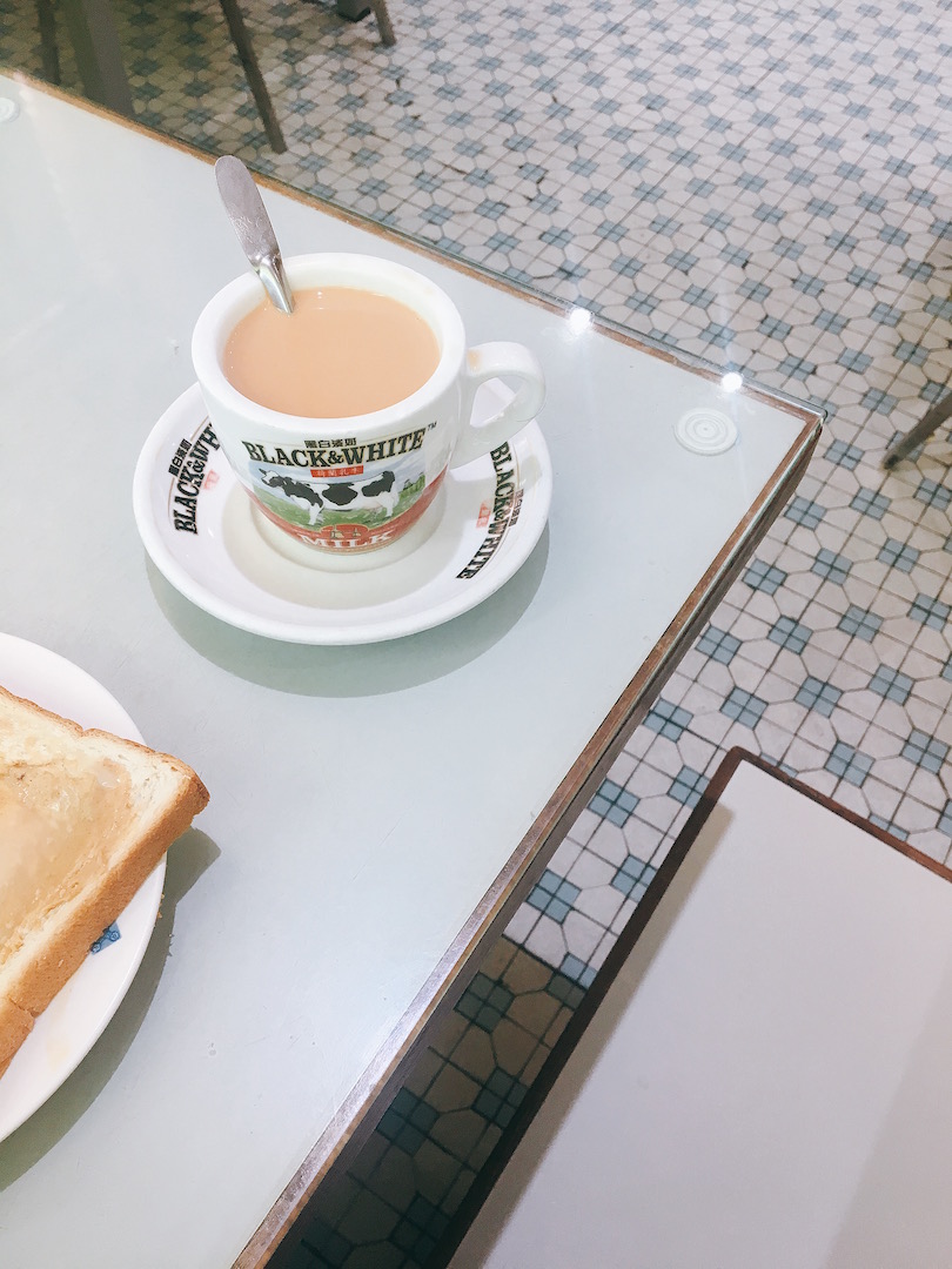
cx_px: 476
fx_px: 1063
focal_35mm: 29
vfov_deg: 61.7
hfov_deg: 48.2
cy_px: 634
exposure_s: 1/33
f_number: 2.2
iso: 32
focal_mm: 4.15
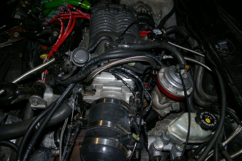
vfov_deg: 41.6
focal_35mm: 32
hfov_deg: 59.5
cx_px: 121
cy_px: 80
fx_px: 212
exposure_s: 1/40
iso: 200
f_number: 4
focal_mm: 21
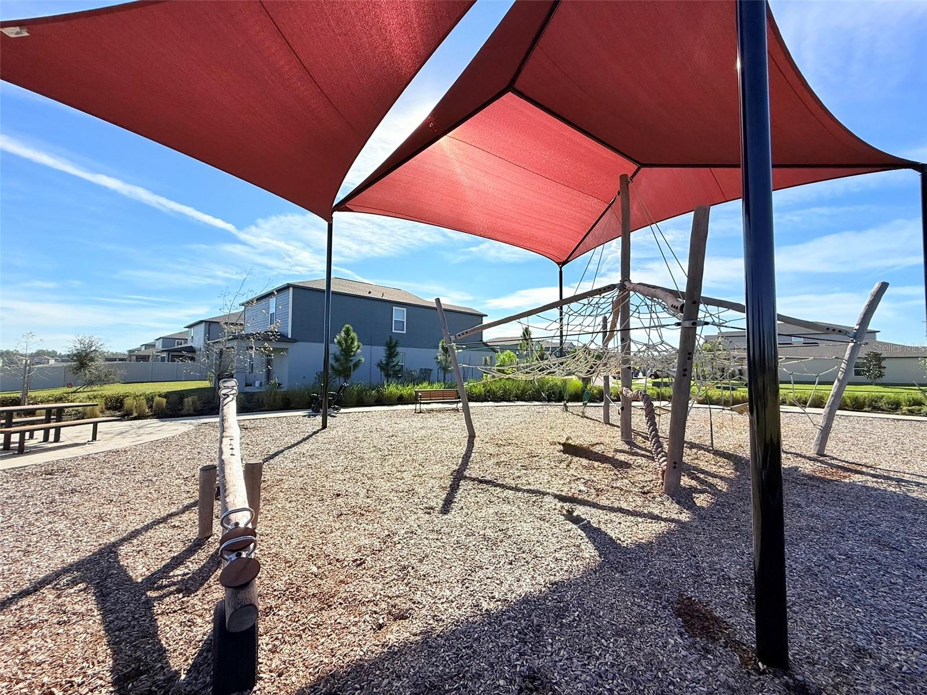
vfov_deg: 85.7
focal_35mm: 14
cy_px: 348
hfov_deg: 102.1
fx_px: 375
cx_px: 464
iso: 50
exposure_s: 1/3289
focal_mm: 2.22
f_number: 2.2
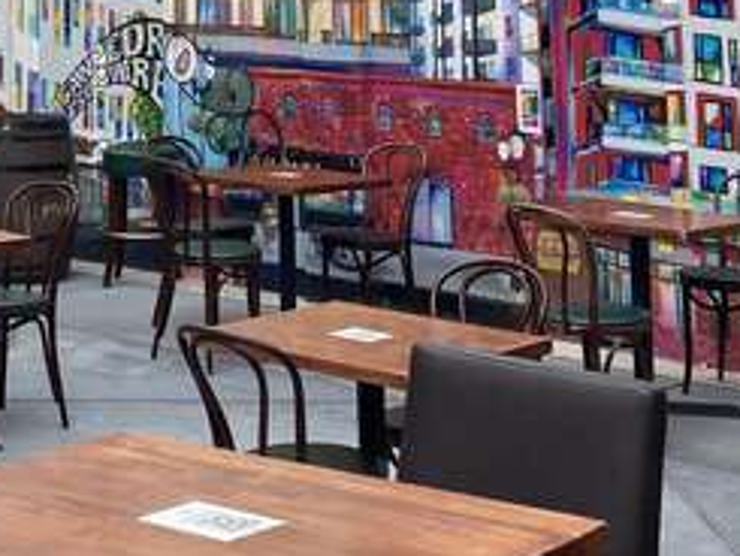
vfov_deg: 15.6
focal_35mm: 85
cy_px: -341
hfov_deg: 22.4
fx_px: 1818
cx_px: 54
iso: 32
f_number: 1.8
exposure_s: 1/273
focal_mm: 4.25
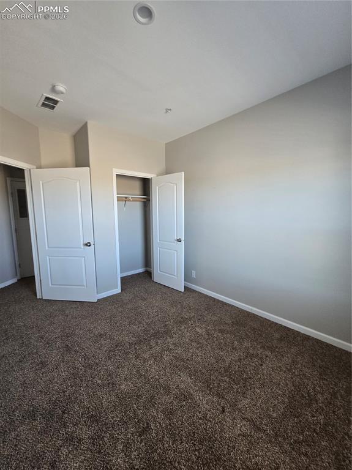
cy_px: 235
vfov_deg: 106.2
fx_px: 176
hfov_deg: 89.9
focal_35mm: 13
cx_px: 176
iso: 200
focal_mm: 2.2
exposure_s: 1/60
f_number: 2.2
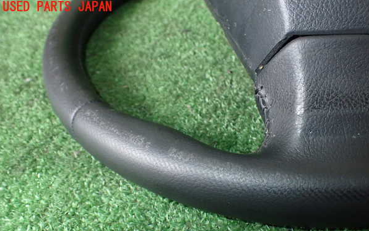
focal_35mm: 32
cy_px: 139
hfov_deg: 59.6
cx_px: 185
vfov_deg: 39.3
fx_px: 322
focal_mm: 5.4
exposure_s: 1/30
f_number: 6.3
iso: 800
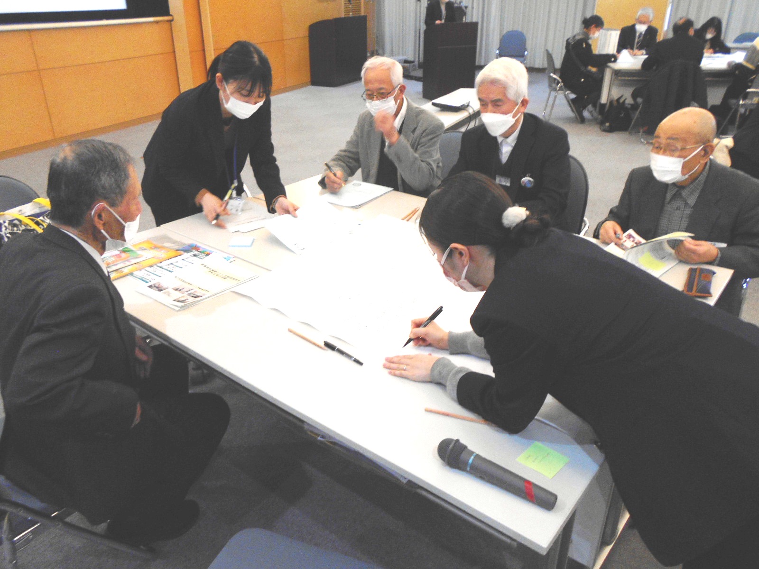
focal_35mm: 26
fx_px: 570
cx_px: 380
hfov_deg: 67.3
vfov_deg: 53.1
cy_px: 284
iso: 100
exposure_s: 1/30
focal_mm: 4.6
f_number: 3.2
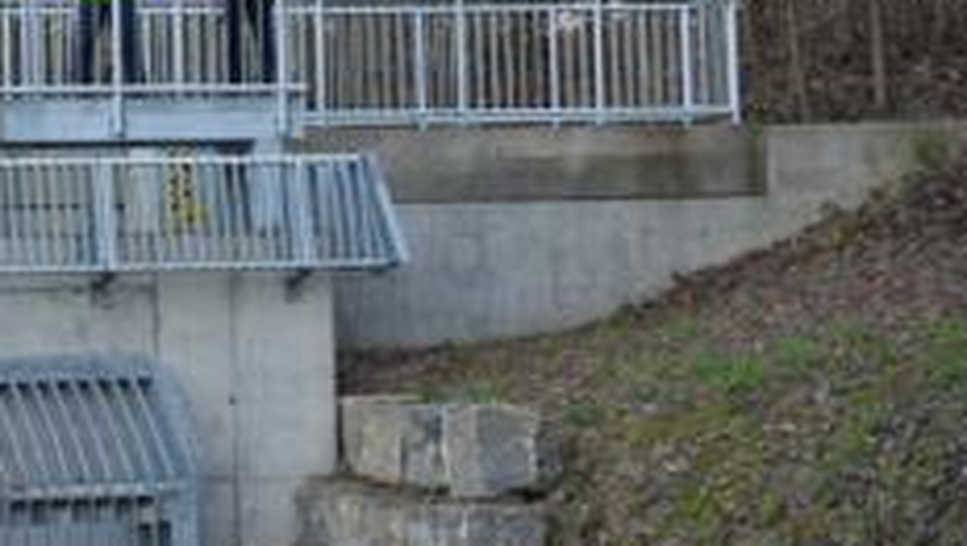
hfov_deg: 14.6
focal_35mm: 146
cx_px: 129
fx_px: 3747
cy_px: -63
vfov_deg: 8.3
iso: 400
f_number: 5
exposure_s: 1/100
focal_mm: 30
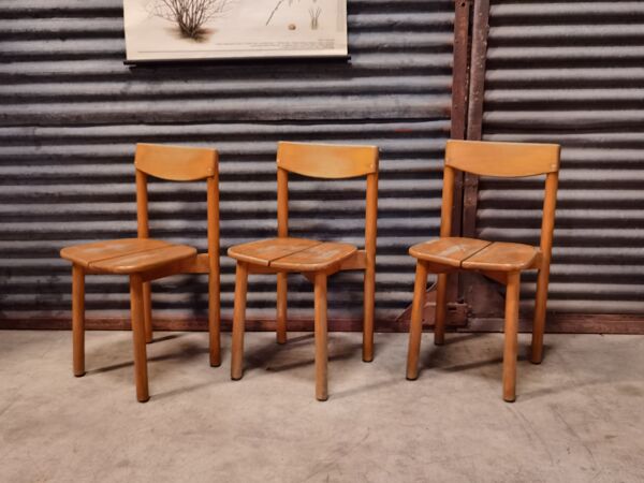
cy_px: 242
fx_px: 633
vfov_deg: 41.8
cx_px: 322
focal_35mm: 34
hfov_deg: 54.0
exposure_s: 1/25
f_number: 1.9
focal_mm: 6.71
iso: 640
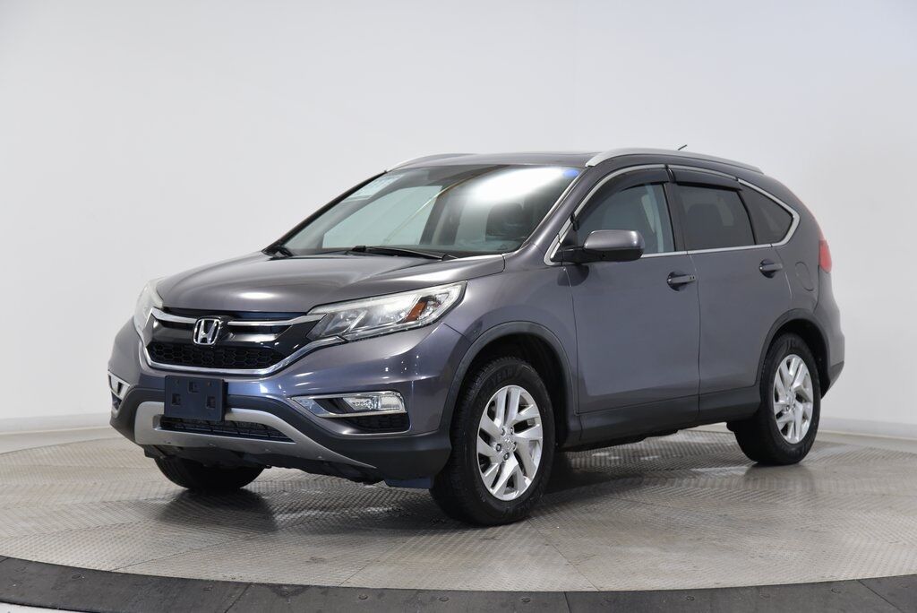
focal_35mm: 70
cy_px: 306
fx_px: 1784
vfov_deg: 19.5
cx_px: 458
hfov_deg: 28.8
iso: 1600
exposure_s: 1/80
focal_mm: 70
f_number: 5
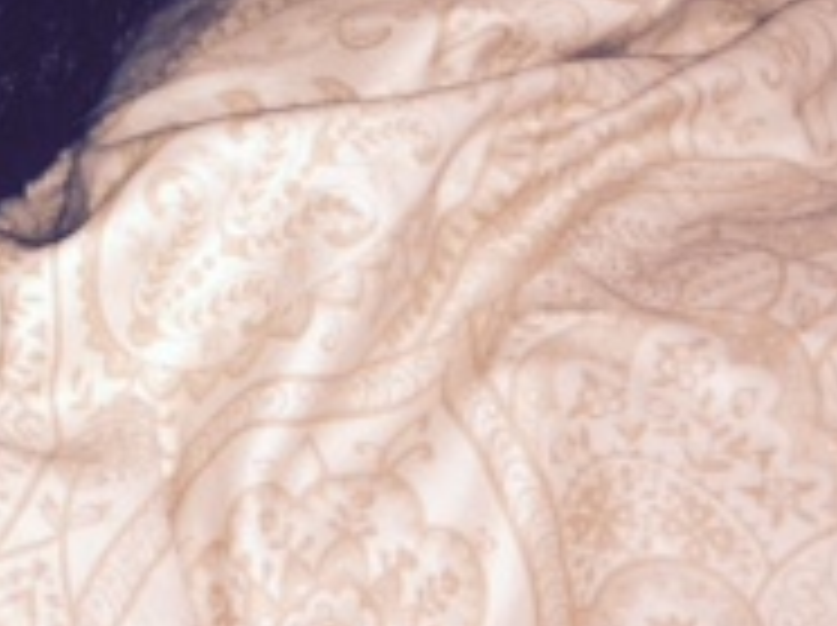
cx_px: -580
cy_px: -437
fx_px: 2415
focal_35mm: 100
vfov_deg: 13.5
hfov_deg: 16.9
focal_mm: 4.15
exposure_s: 1/16
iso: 64
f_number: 2.2
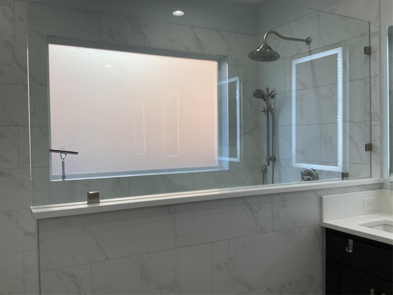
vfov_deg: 45.4
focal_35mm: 31
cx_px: 196
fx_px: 352
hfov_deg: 58.4
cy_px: 148
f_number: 2.4
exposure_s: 1/120
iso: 40
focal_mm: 3.3
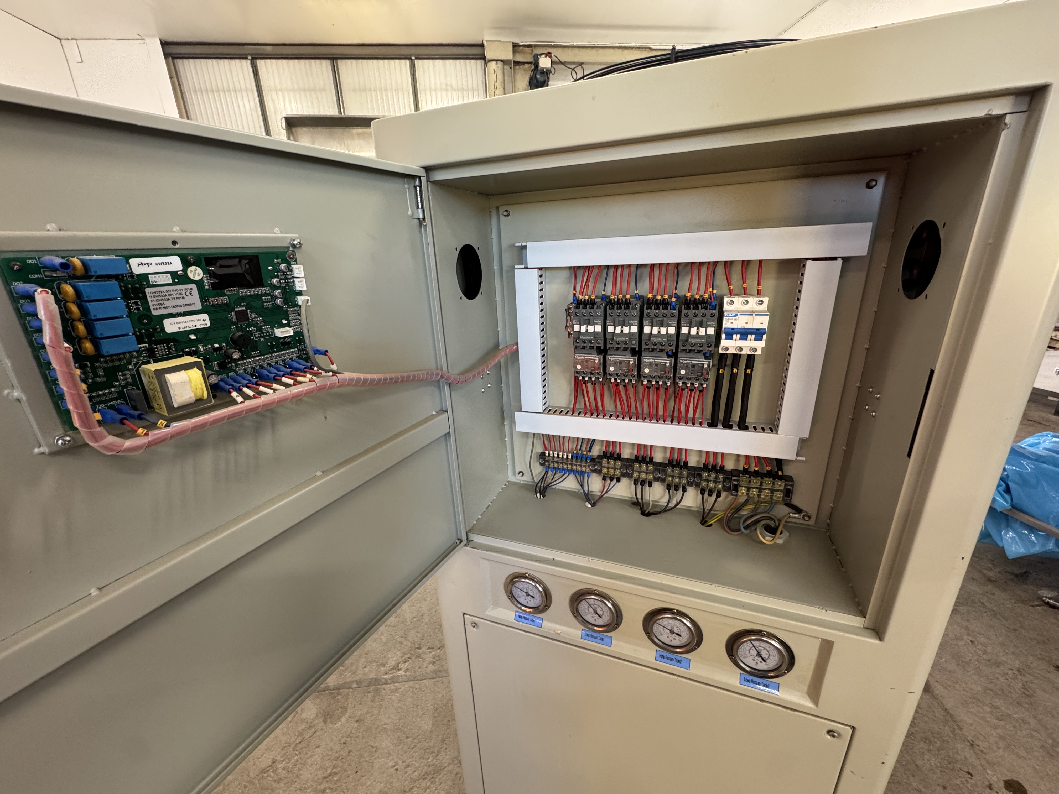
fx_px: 428
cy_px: 397
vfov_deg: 85.7
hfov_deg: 102.1
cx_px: 530
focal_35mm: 14
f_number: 2.2
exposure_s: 1/50
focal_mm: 2.22
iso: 250
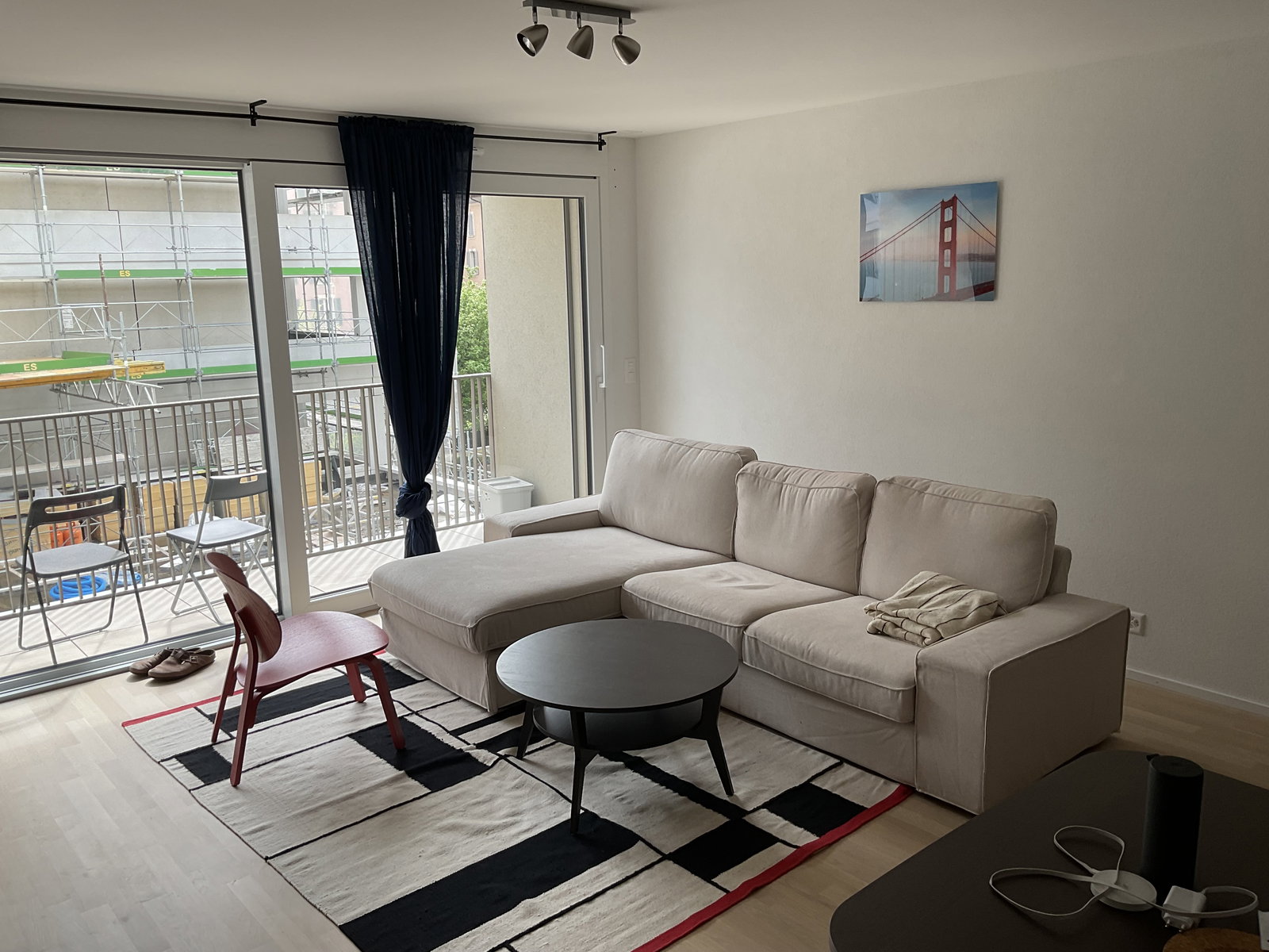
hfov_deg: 61.7
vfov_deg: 48.2
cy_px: 476
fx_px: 1063
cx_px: 634
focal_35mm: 29
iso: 16
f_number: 1.8
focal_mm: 3
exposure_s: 1/152
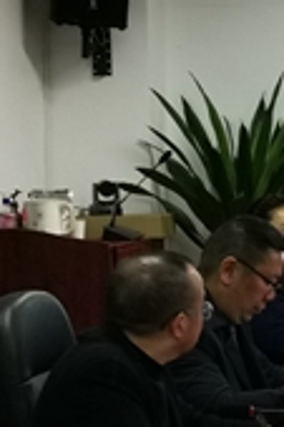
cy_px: 239
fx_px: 1909
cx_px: 651
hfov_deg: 7.9
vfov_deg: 12.8
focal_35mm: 161
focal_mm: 5.58
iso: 250
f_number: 1.8
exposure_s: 1/100
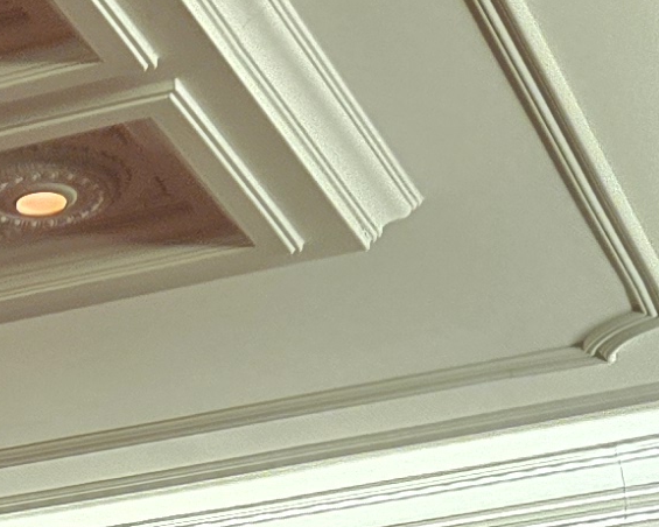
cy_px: 1520
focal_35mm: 159
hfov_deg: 11.6
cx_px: -330
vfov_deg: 8.4
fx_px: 3101
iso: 800
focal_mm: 5.4
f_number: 1.8
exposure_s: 1/100
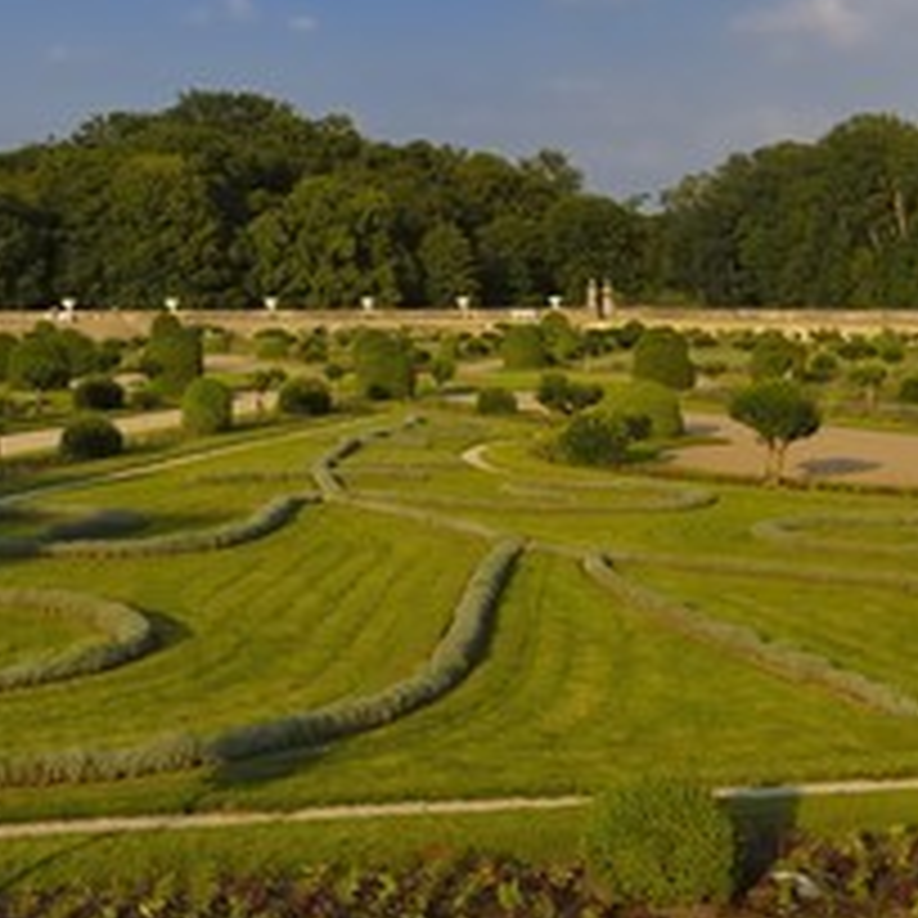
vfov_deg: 27.2
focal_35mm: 63
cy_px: 338
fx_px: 1890
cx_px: 119
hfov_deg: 26.5
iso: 100
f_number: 8
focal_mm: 24
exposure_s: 1/125
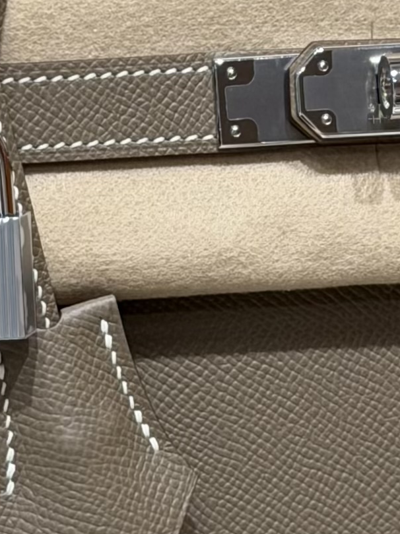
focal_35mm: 233
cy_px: 244
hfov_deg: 6.4
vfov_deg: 8.5
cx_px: 296
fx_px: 3593
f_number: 1.78
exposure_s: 1/50
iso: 64
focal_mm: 6.76
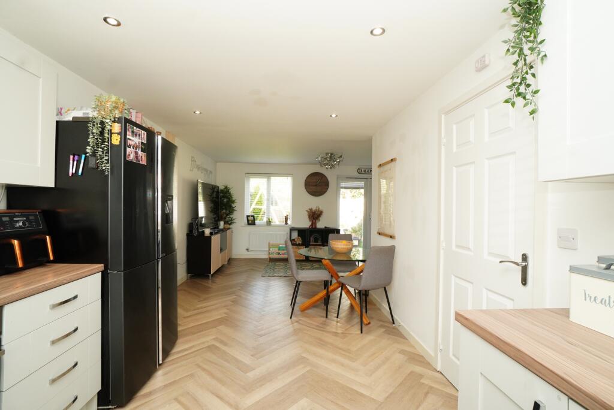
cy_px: 205
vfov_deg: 72.1
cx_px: 307
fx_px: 282
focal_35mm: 16
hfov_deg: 94.9
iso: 1250
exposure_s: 1/60
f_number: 8
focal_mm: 11
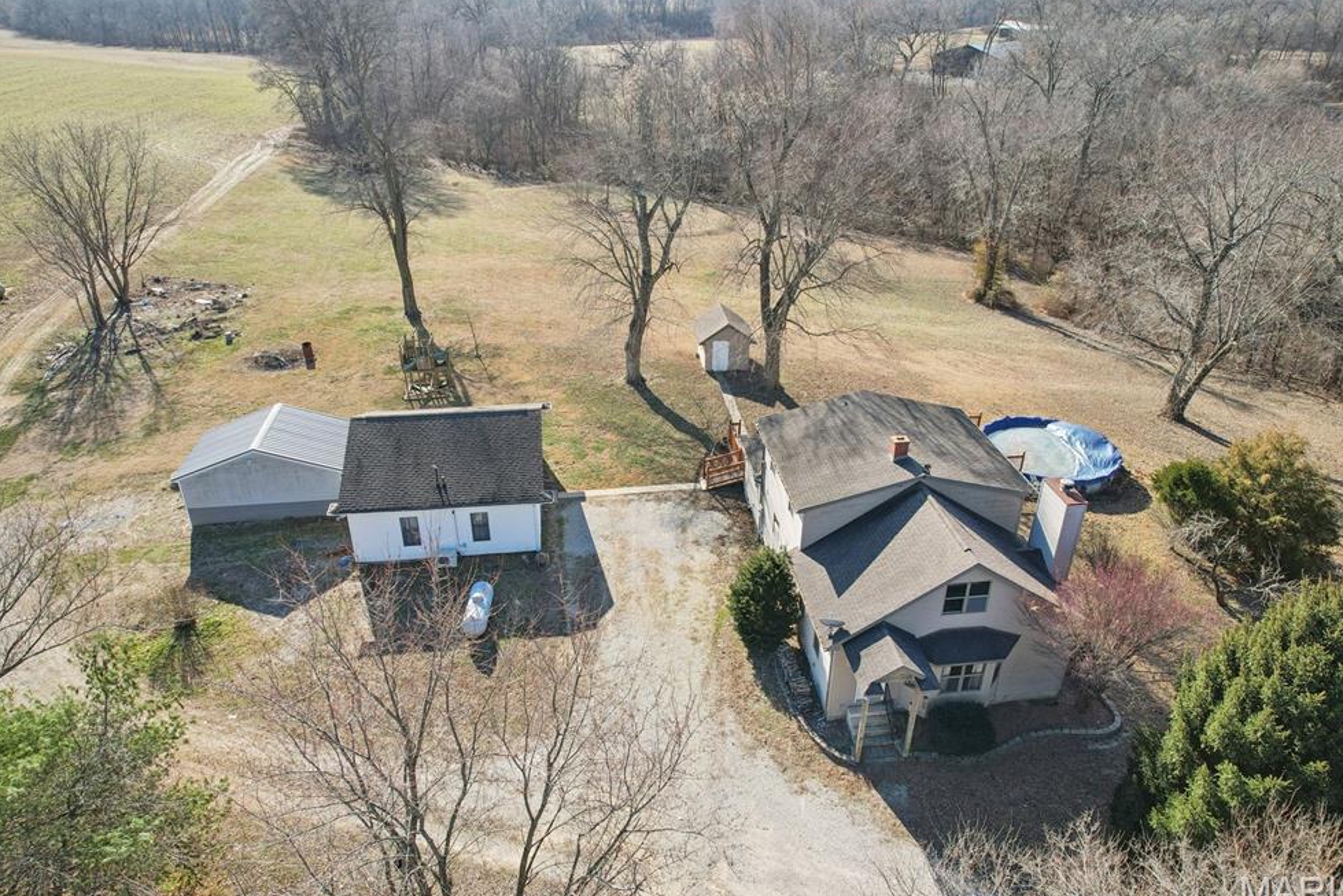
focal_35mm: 23
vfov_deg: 55.1
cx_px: 675
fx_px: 858
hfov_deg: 76.1
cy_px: 453
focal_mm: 8.4
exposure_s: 1/1000
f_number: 2.8
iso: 100
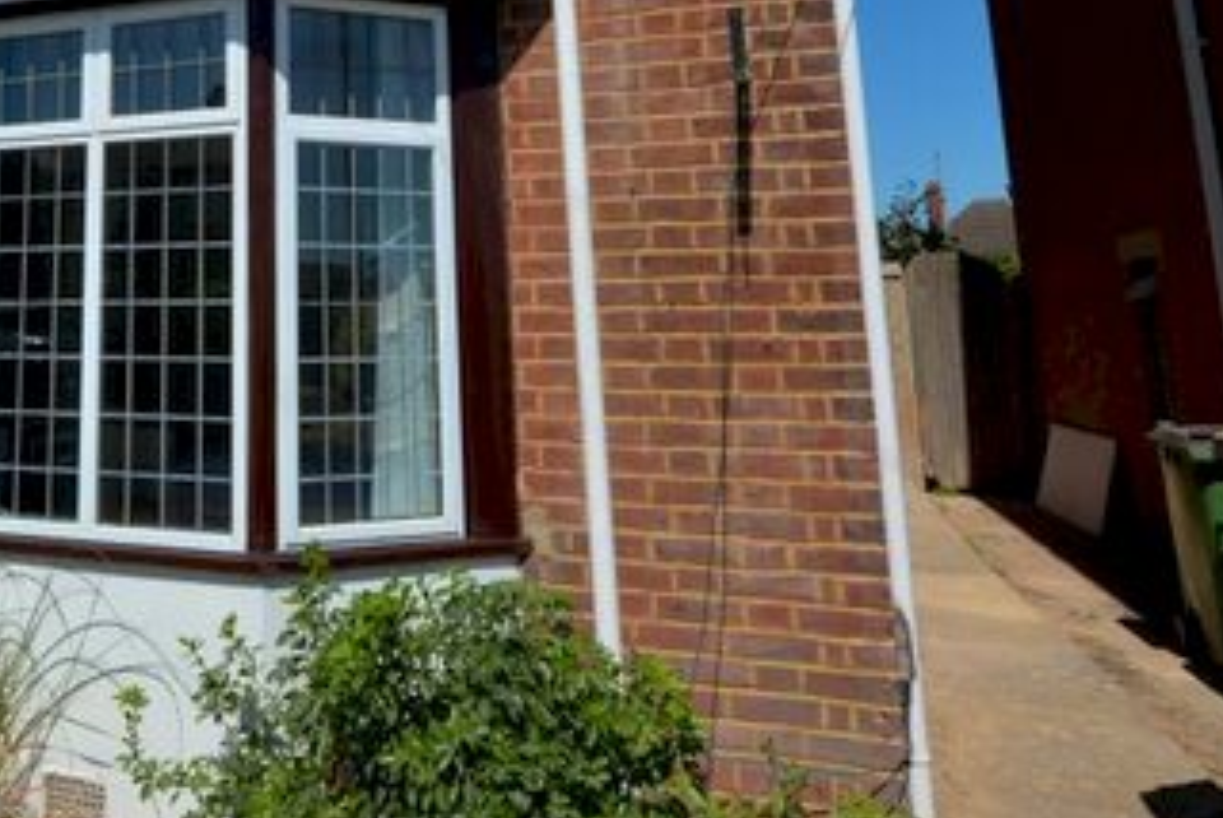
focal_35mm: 35
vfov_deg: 35.8
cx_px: 229
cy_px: 96
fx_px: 1190
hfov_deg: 50.8
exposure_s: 1/200
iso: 100
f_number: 11
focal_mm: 16
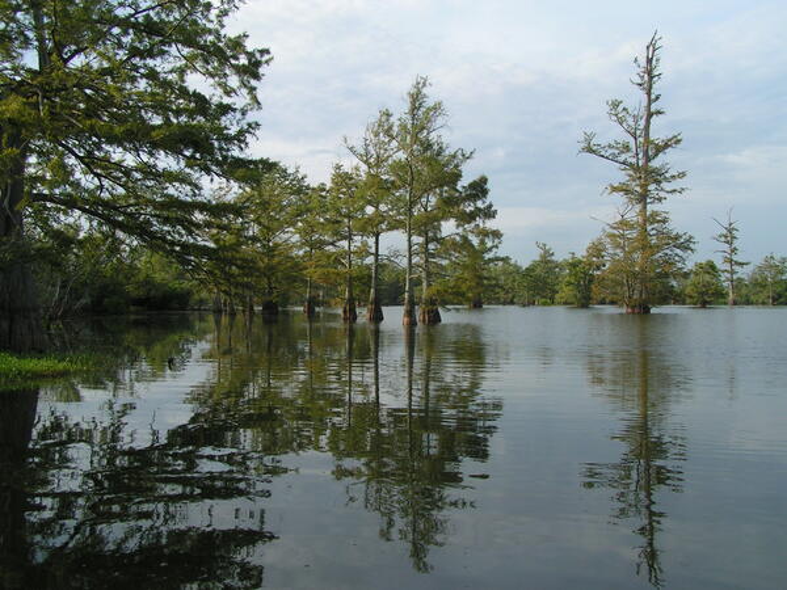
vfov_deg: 37.7
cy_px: 295
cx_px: 394
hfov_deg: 49.0
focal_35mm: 38
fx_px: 864
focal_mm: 5.8
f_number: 5.6
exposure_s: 1/200
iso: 50
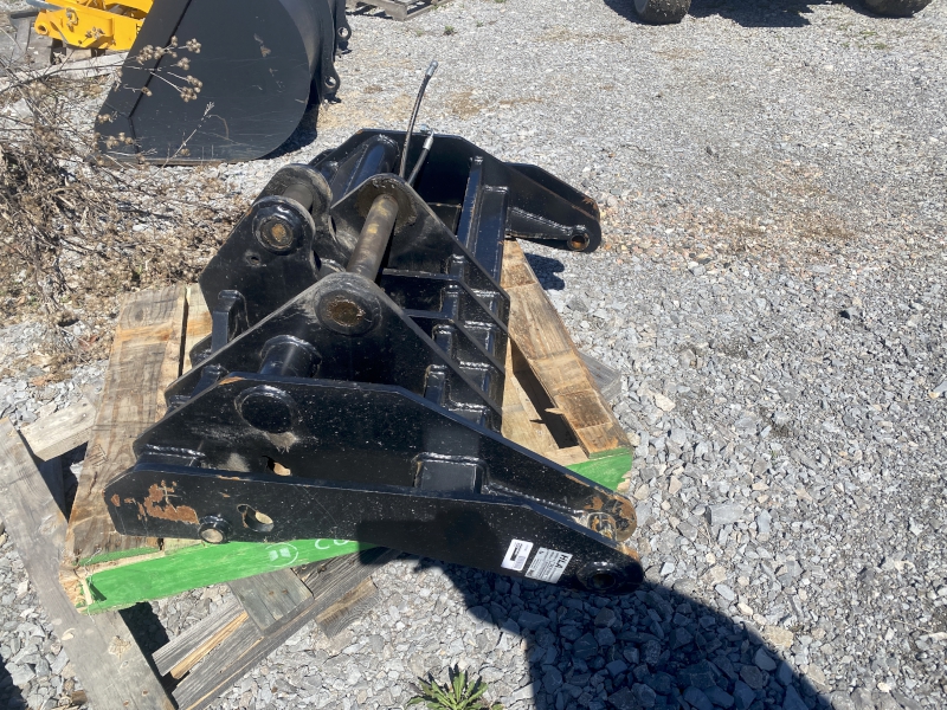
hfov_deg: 67.3
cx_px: 474
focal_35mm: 26
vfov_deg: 53.1
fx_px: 711
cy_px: 355
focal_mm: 4.25
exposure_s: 1/2625
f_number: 1.8
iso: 32
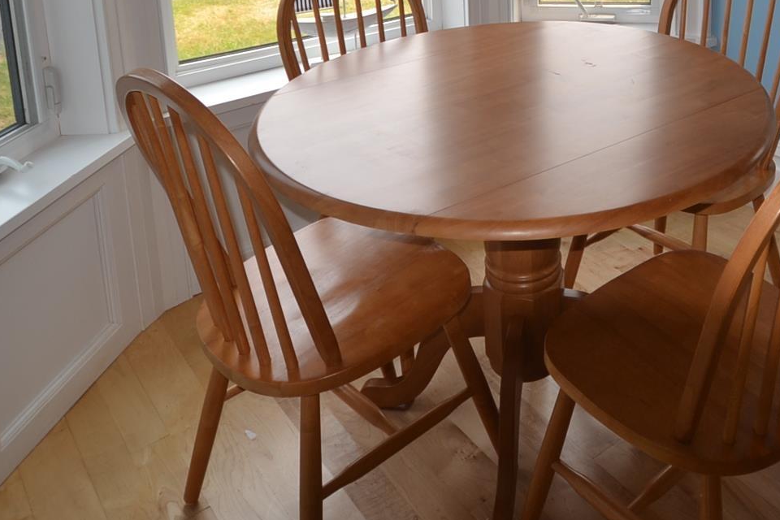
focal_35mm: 36
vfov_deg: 32.2
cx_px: 620
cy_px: -61
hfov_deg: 50.1
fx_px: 780
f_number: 4
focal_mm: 10
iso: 100
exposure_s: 1/125
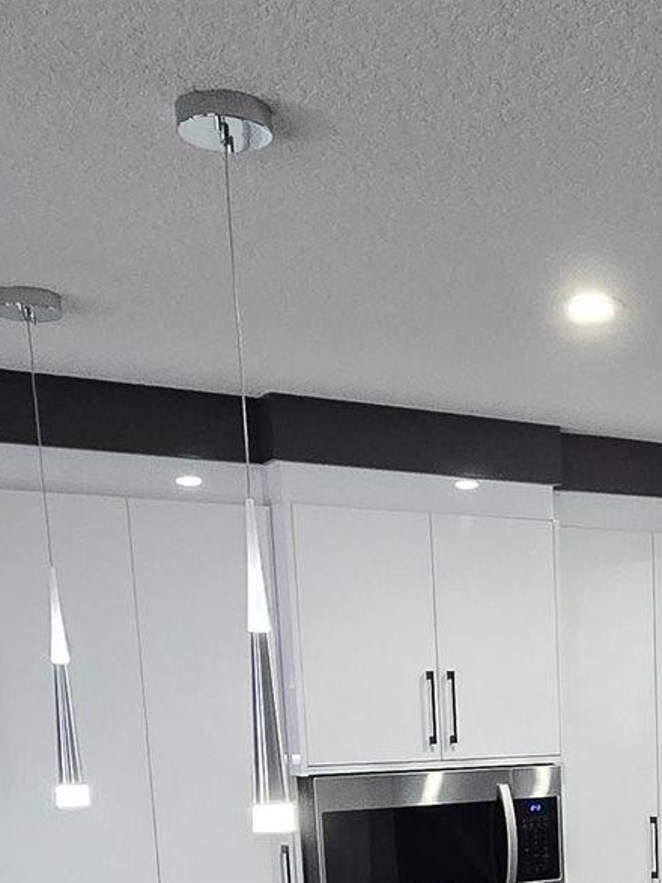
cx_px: 667
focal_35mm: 51
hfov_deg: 26.9
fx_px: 1301
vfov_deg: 33.0
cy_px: 966
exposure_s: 1/60
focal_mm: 2.2
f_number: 2.2
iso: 320
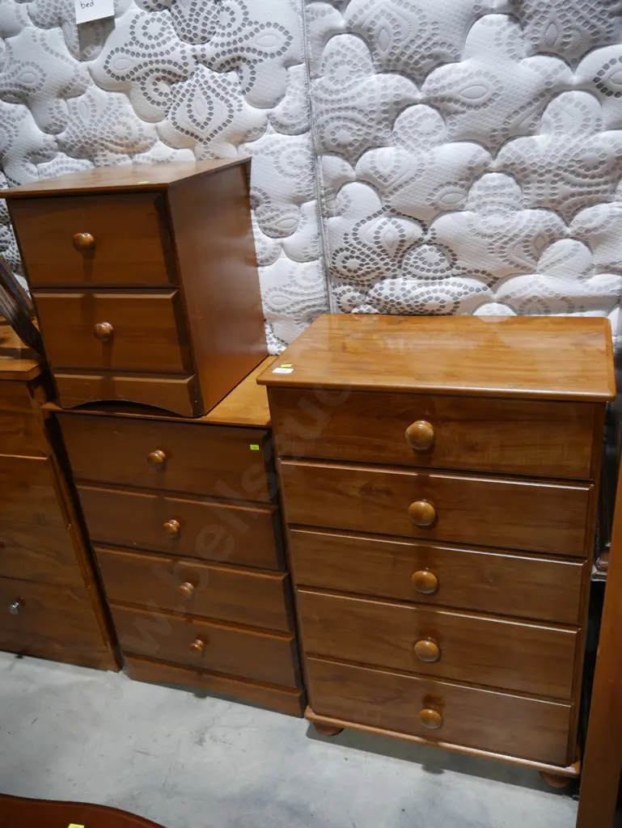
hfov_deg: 49.8
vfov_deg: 63.4
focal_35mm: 28
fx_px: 670
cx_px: 311
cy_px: 414
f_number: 3.5
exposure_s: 1/60
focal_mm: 14
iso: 250
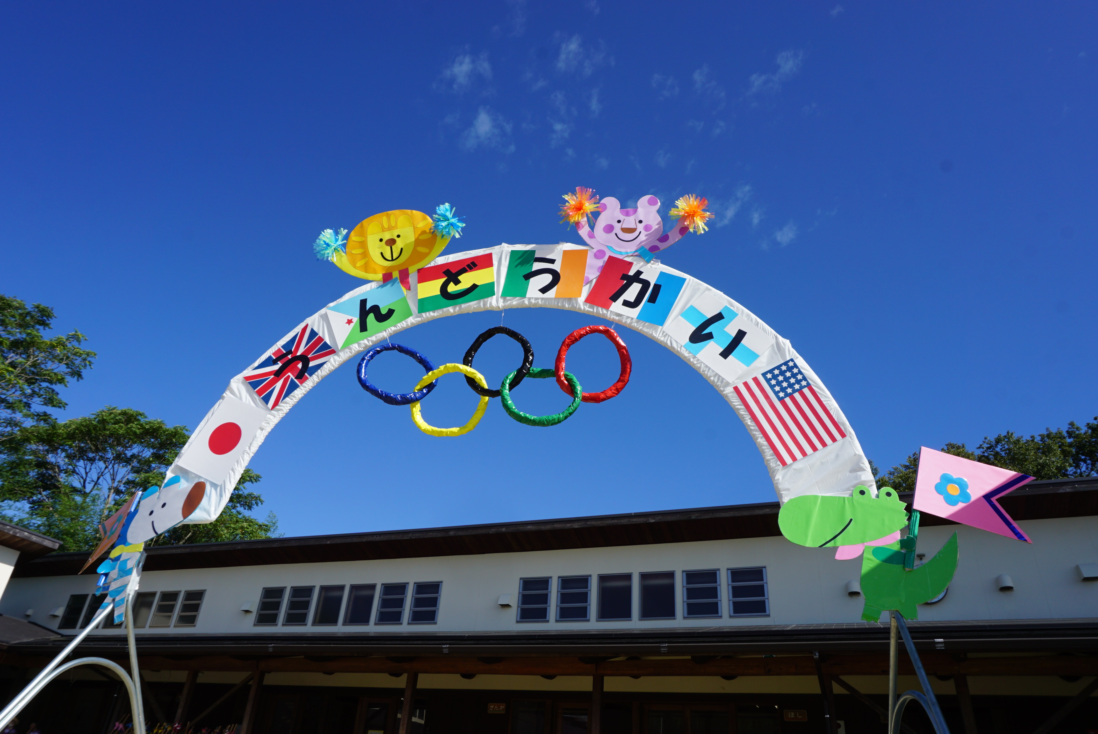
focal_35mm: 24
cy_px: 367
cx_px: 549
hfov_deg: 73.7
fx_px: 732
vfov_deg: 53.2
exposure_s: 1/160
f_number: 11
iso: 100
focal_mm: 16
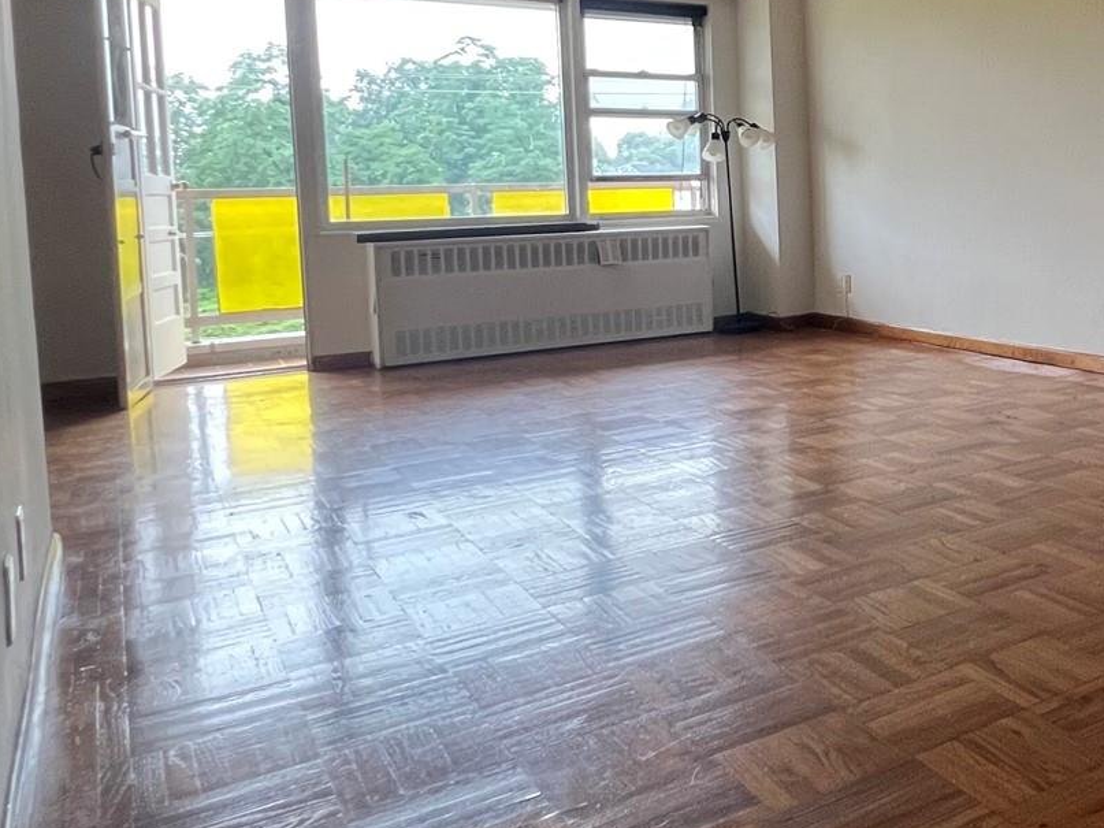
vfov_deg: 42.1
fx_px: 1052
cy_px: 244
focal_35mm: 33
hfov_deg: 45.6
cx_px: 1130
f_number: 1.8
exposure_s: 1/120
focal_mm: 1.57
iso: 250
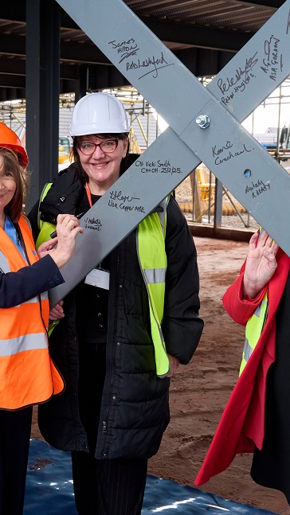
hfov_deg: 21.7
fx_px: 752
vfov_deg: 37.8
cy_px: 253
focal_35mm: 55
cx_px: 81
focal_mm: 34
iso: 1250
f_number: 7.1
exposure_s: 1/320
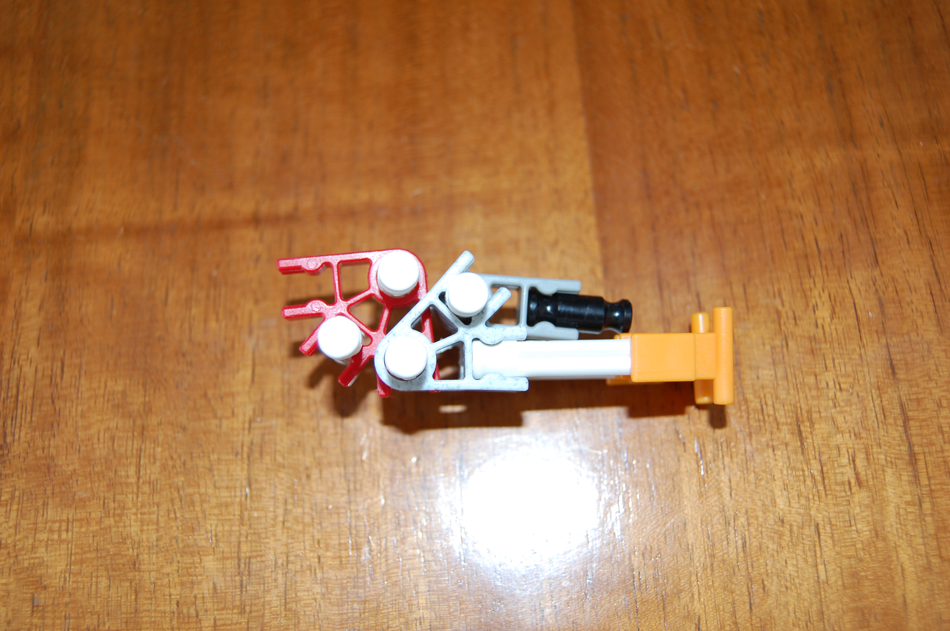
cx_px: 475
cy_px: 316
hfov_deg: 49.6
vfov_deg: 34.1
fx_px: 1028
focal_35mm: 39
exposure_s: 1/60
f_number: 4.2
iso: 200
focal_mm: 26
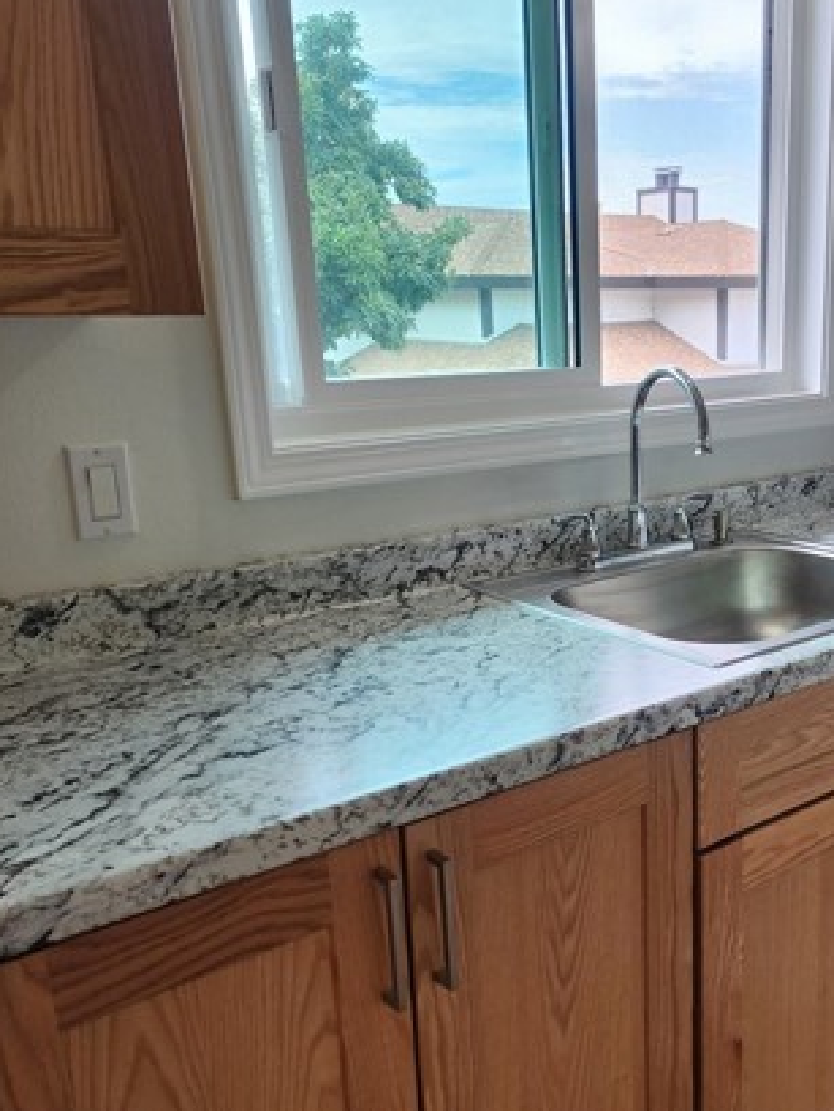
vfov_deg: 51.2
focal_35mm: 36
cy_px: 630
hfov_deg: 38.5
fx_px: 1156
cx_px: 641
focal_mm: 6.4
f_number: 1.8
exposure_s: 1/120
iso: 50
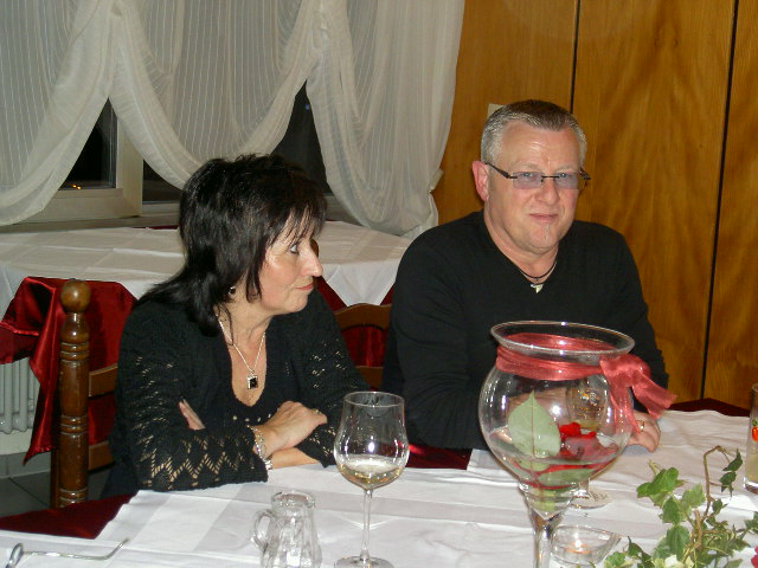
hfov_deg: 28.2
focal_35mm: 69
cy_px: 284
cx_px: 379
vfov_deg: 21.3
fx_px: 1511
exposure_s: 1/73
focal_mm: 14.2
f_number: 3.7
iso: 100
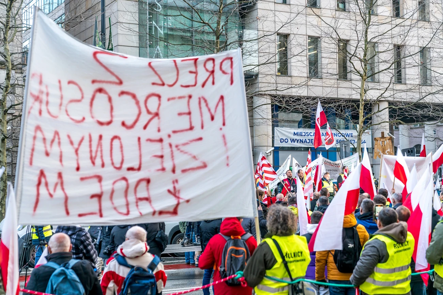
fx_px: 677
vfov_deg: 24.6
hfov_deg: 36.2
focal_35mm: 55
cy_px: 148
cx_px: 222
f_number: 2.8
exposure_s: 1/40
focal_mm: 55
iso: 200
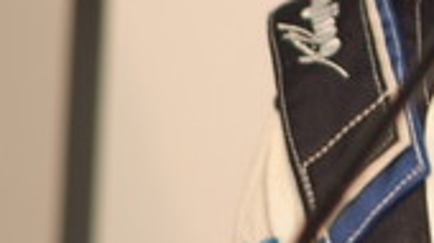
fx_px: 13799
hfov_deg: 1.8
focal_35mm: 1201
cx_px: 809
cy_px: -325
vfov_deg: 1.0
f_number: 2.8
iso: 400
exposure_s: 1/125
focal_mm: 180
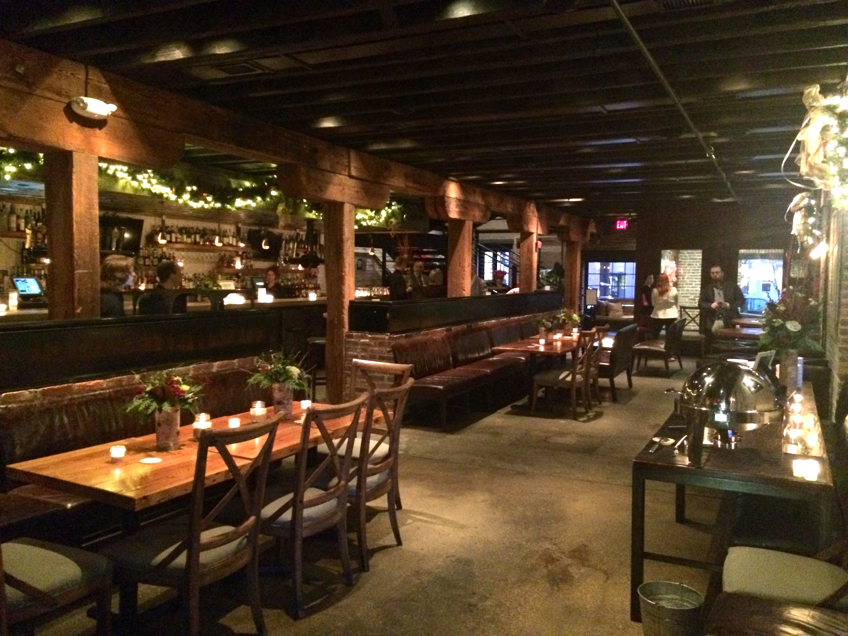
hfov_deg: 61.7
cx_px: 424
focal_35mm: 29
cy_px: 318
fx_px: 710
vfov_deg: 48.2
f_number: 2.2
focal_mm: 4.15
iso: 1250
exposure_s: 1/15
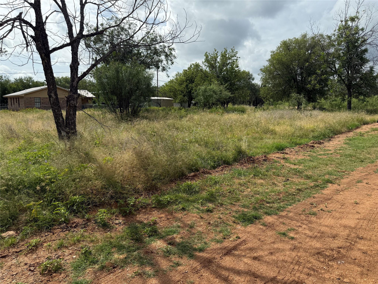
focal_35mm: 24
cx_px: 189
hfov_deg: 71.6
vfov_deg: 56.8
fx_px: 262
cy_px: 142
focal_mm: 6.76
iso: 100
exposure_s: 1/8130
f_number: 1.78
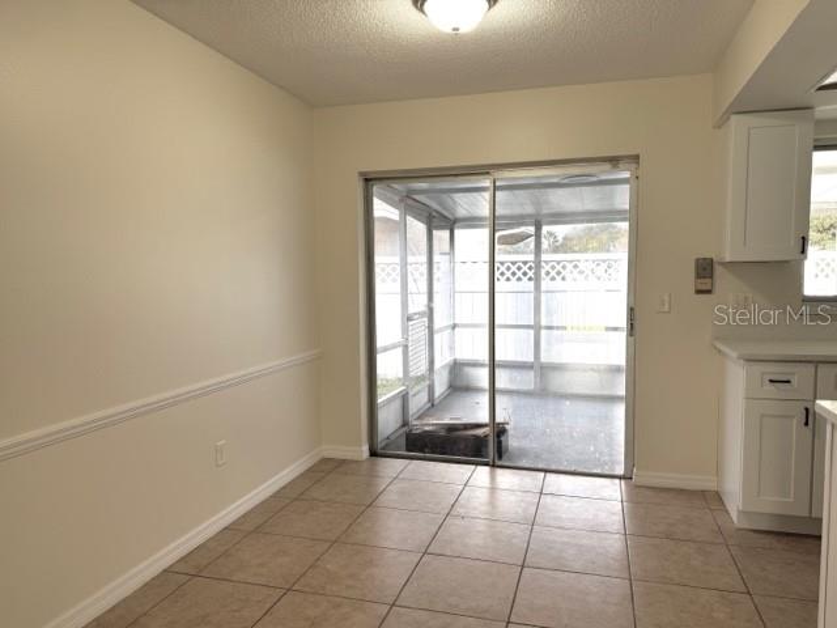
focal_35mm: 24
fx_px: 580
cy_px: 314
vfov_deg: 56.8
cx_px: 418
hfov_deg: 71.6
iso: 100
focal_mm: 6.86
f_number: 1.78
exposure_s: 1/121
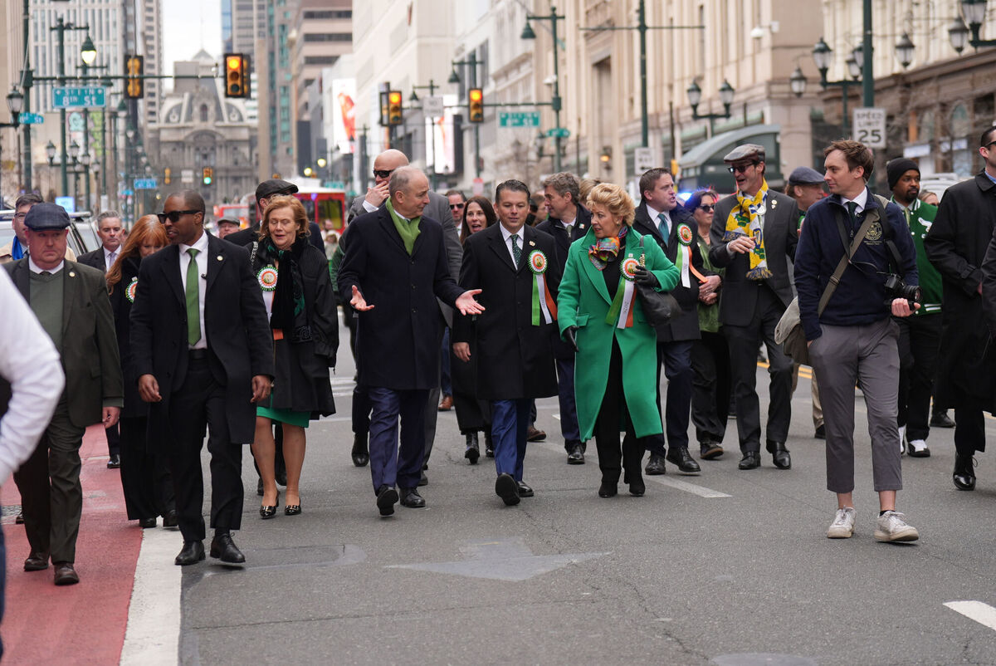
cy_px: 333
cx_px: 498
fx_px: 2907
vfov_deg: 13.1
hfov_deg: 19.4
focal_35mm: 105
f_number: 2.8
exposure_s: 1/500
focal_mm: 70
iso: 250
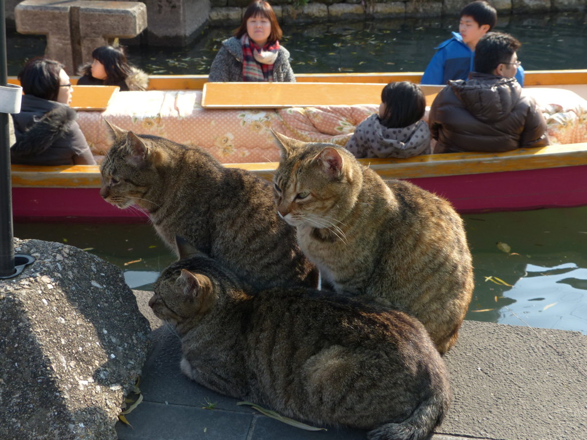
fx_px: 916
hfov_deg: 35.5
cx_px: 294
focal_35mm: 54
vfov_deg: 27.0
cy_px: 220
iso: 100
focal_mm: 9.8
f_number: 4
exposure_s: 1/320
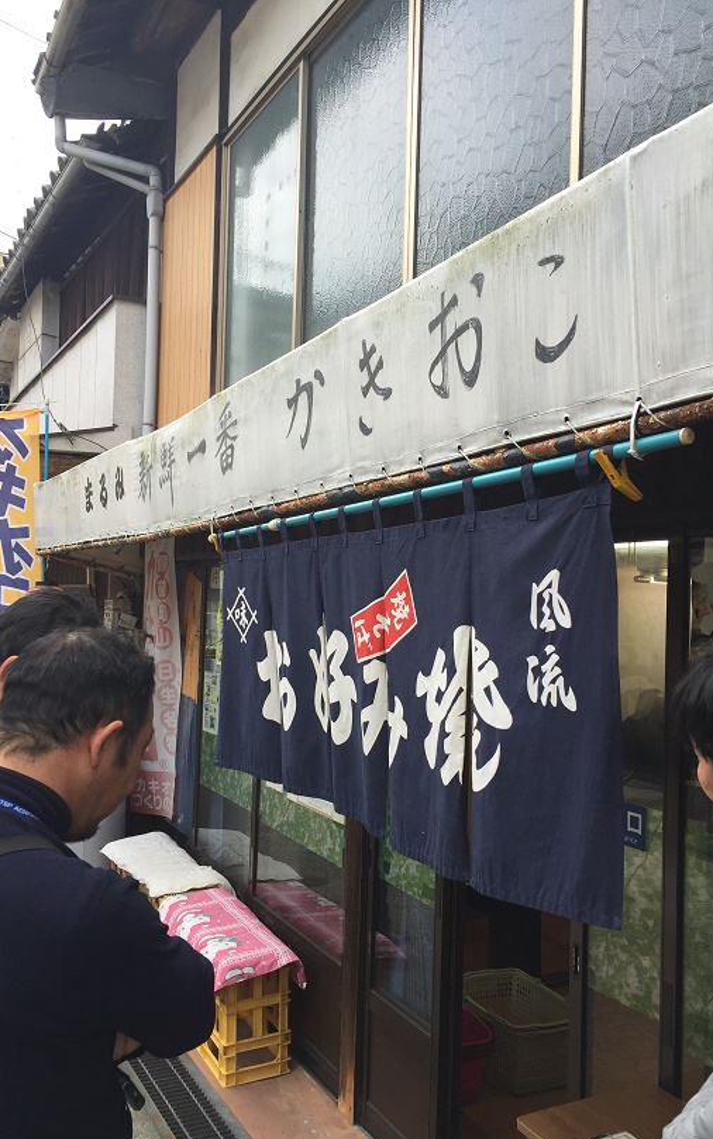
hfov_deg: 40.6
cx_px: 375
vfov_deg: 61.2
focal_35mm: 31
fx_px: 963
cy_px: 573
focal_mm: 4.15
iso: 32
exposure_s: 1/209
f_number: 2.2
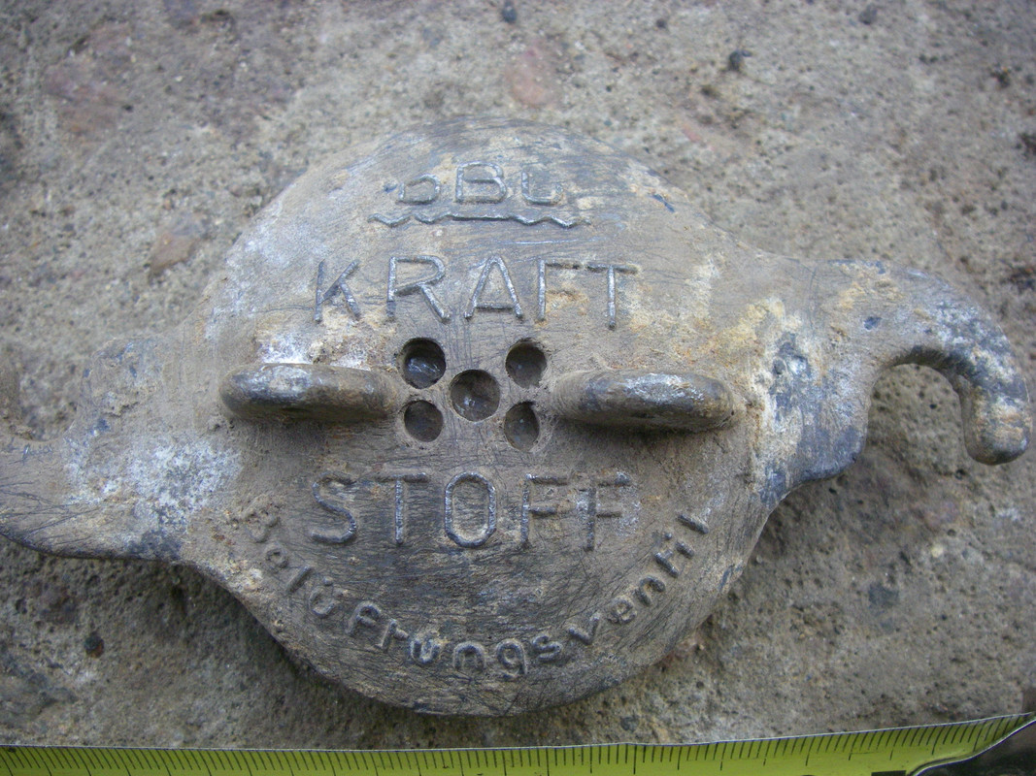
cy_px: 388
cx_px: 518
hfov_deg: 49.0
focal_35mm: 38
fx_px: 1137
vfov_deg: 37.7
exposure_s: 1/50
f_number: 3.3
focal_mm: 6.3
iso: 250
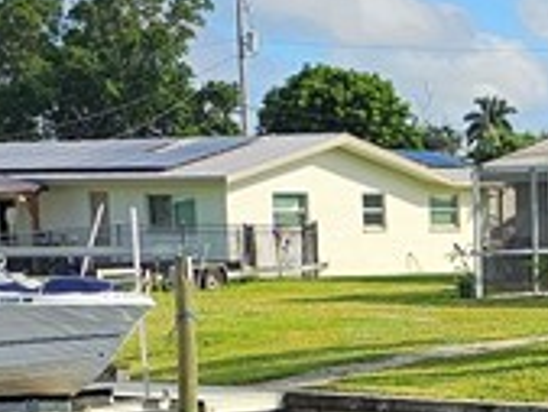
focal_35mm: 139
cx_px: 652
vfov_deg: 10.4
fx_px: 2202
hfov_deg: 13.8
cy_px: 600
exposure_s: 1/1189
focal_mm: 6.3
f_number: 1.7
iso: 20
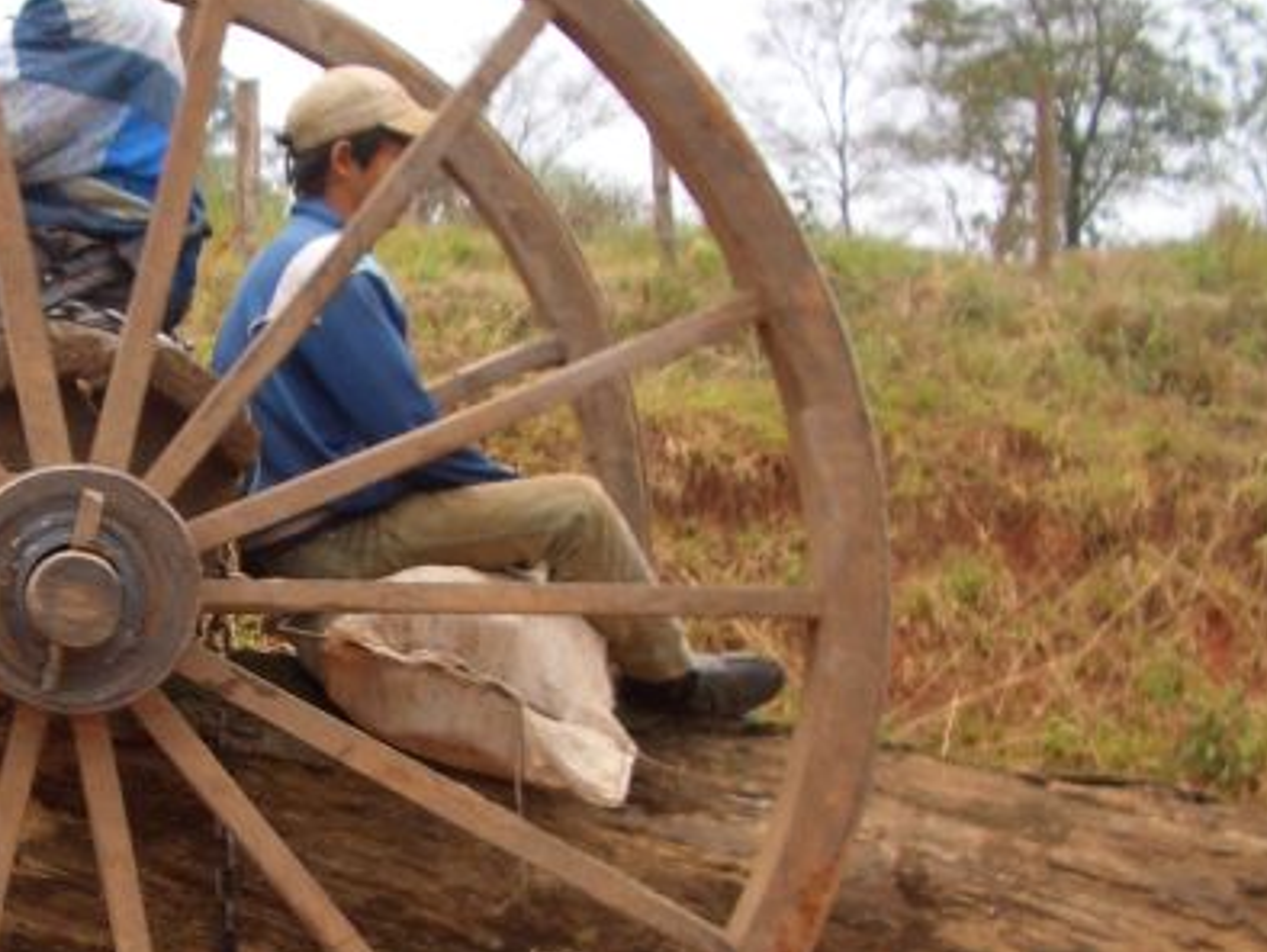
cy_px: 727
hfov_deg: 26.3
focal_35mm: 71
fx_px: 2600
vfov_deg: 20.6
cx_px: 68
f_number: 2.6
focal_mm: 5.8
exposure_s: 1/160
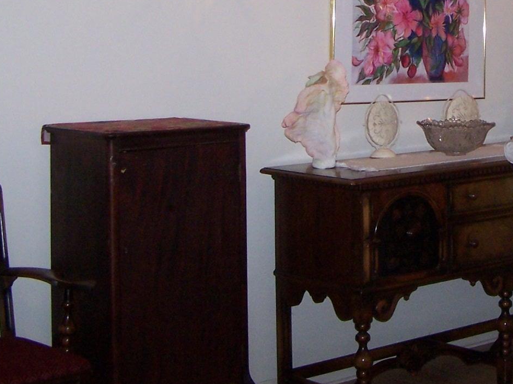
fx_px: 1230
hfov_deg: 23.1
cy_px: -16
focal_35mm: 83
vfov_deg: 17.3
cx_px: 441
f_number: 2.8
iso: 140
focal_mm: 6.3
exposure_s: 1/60
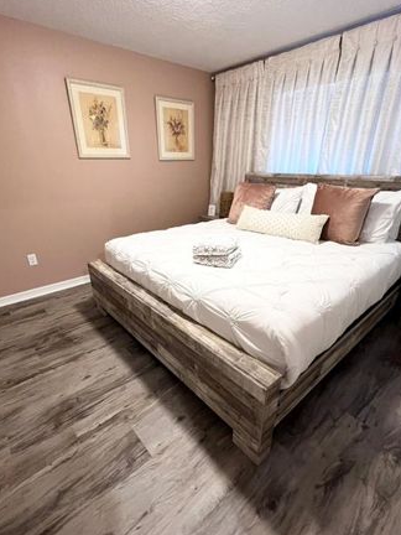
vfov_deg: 94.4
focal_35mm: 16
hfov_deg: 78.1
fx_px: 247
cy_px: 281
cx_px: 201
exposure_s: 1/60
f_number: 1.8
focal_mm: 1.57
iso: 320
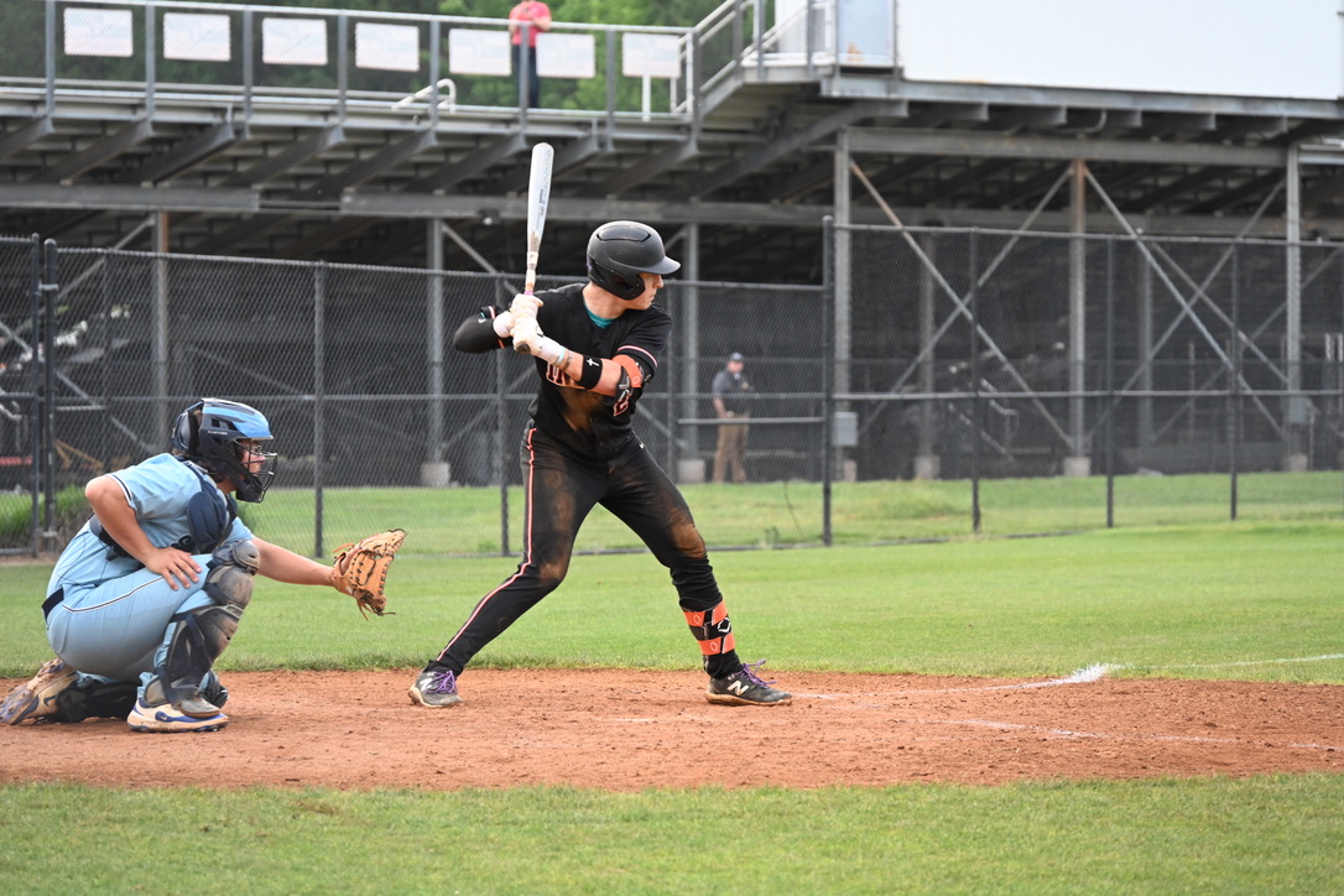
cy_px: 448
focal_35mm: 175
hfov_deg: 11.7
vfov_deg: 7.8
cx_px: 672
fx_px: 6533
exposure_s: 1/250
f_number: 6.3
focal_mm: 175
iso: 2200
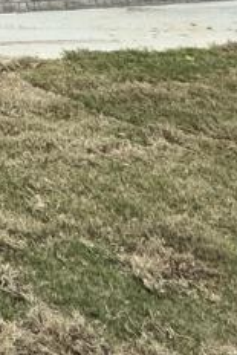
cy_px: -397
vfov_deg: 15.9
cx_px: -495
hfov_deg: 10.2
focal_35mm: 94
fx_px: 927
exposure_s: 1/197
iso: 40
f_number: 2.2
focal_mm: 2.22
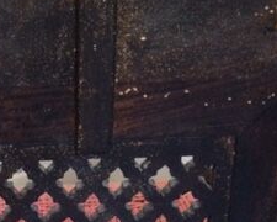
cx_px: 103
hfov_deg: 22.2
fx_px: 705
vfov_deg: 17.9
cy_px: 127
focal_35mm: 86
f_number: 2.4
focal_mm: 3.3
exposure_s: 1/17
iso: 250
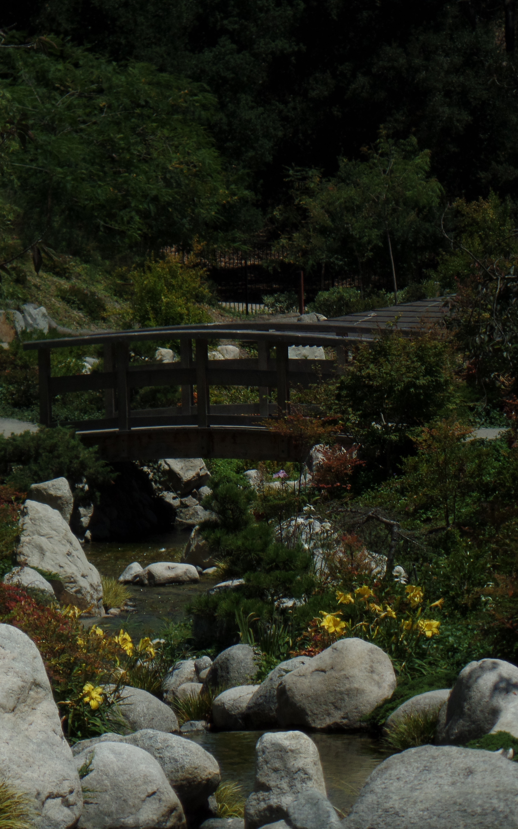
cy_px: 415
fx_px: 5533
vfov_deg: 8.6
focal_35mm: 245
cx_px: 325
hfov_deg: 5.4
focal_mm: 30.8
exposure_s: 1/1500
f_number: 4.5
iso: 80
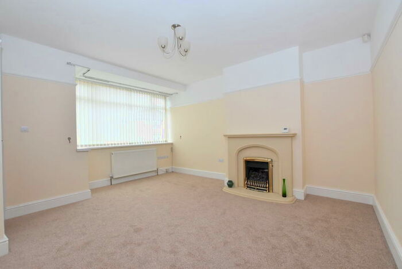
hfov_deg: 100.3
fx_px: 168
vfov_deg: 77.4
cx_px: 201
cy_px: 134
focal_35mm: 15
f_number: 6.3
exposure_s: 1/160
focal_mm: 10
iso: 800
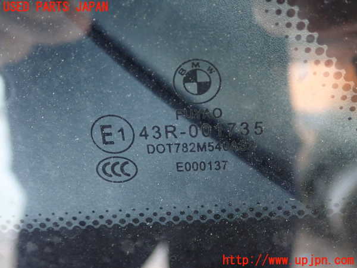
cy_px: 134
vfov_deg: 31.5
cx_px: 178
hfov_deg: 41.2
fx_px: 474
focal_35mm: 46
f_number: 3.1
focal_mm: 8.41
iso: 800
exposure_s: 1/25
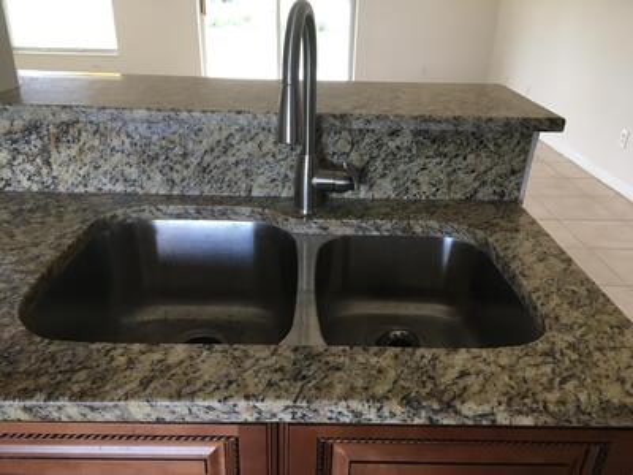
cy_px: 238
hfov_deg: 61.7
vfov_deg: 48.2
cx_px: 316
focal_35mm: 29
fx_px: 530
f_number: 2.2
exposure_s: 1/30
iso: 25
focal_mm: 4.15
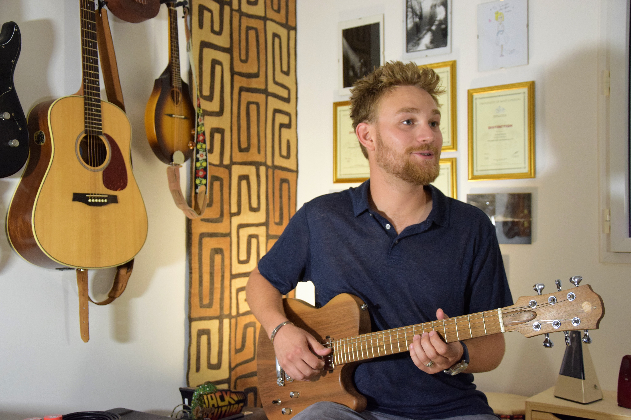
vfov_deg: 29.9
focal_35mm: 45
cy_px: 210
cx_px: 316
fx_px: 789
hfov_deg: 43.6
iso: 1400
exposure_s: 1/60
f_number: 4.2
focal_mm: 30
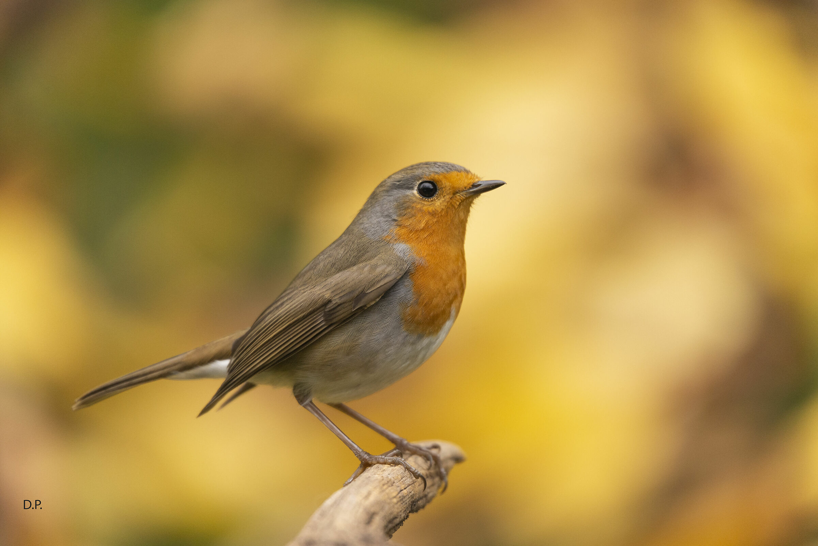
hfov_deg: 4.1
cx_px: 409
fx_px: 11365
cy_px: 273
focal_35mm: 500
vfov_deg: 2.8
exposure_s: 1/1000
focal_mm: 500
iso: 1250
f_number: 6.3
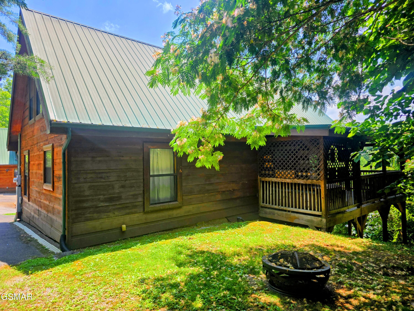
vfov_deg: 58.9
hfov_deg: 73.9
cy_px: 156
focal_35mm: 23
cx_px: 207
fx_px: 275
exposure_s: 1/2913
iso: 80
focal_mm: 6.3
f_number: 1.7
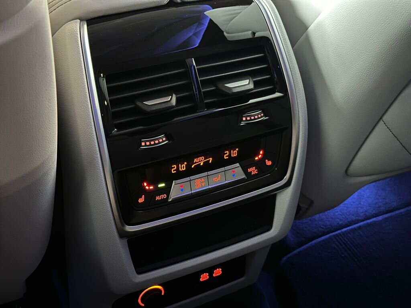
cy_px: 154
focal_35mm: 48
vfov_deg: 30.3
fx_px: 570
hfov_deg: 39.7
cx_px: 206
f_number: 1.78
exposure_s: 1/9
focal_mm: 6.86
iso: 640
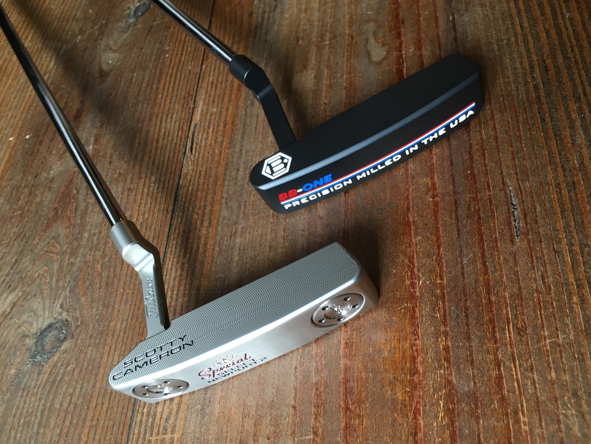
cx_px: 296
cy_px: 222
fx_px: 495
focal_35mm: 29
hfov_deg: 61.7
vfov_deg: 48.2
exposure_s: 1/30
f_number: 2.2
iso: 50
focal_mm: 4.15
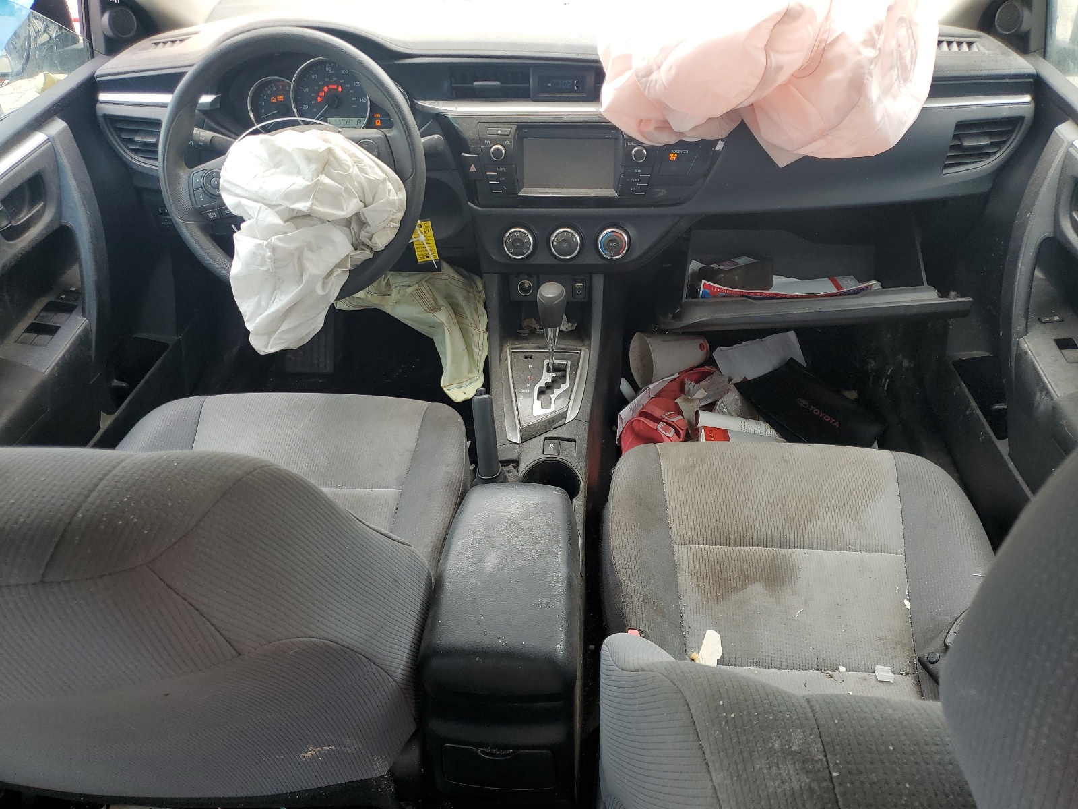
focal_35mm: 26
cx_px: 539
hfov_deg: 67.3
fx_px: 810
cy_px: 404
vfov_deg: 53.1
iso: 50
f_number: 1.5
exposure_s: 1/185
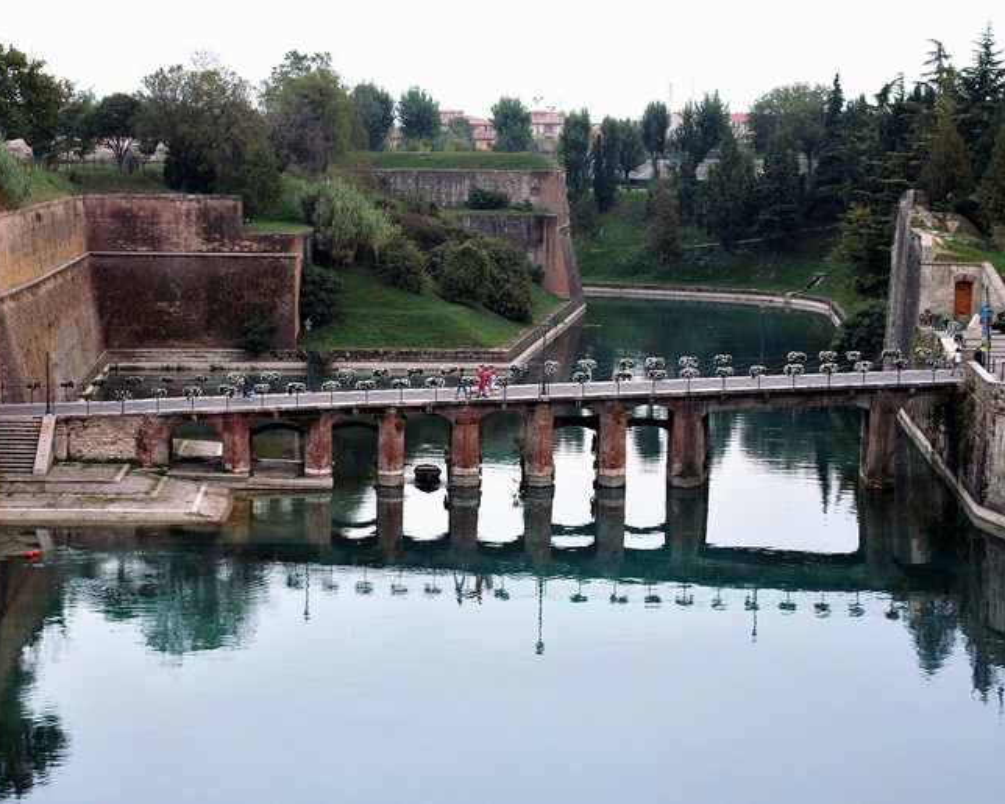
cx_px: 407
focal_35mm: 79
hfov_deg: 24.2
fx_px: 2337
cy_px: 391
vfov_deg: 19.5
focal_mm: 45
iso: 800
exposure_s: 1/40
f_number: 5.6
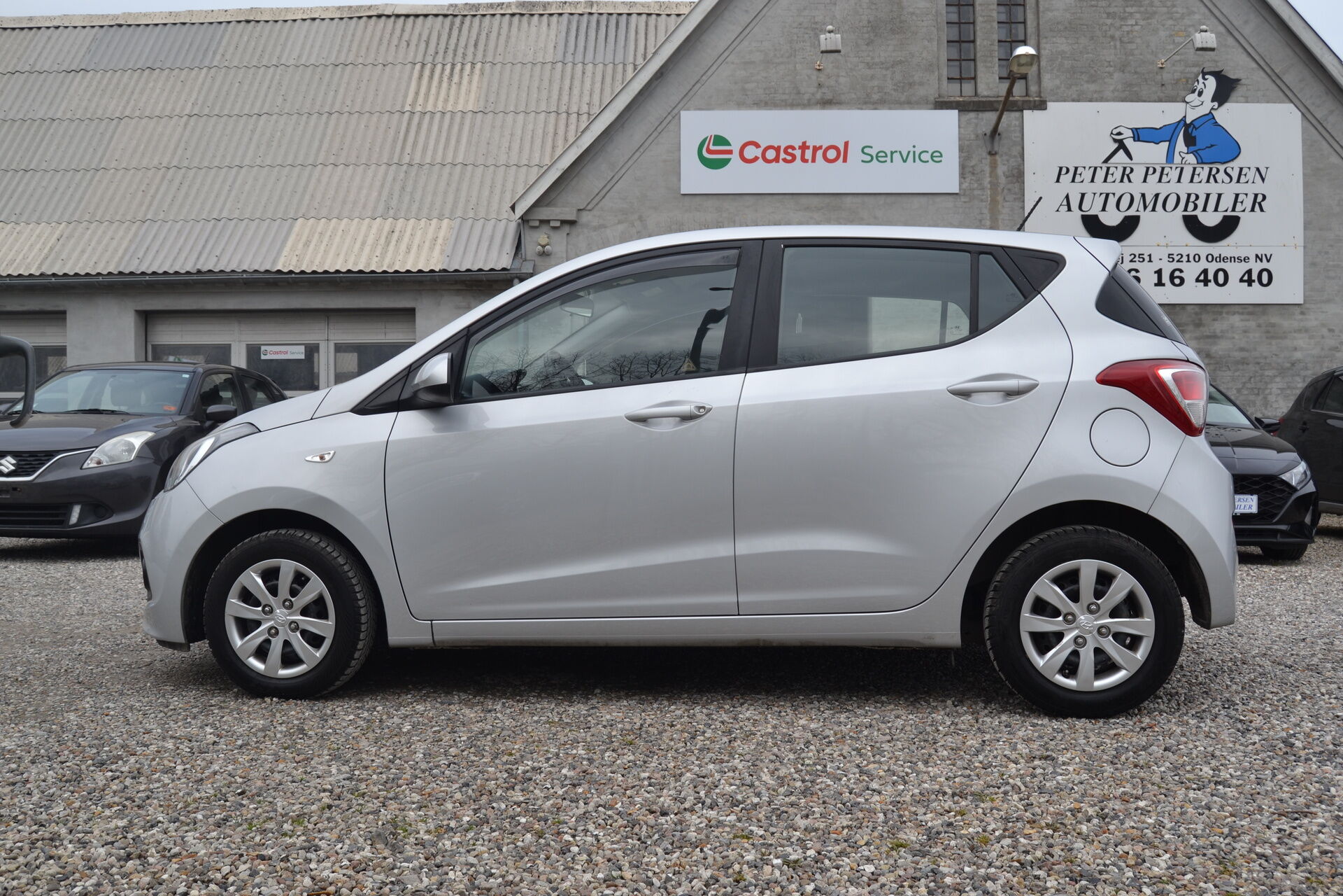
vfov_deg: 43.6
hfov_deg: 61.9
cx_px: 672
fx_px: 1119
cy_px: 448
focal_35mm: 30
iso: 100
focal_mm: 20
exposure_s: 1/250
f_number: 8
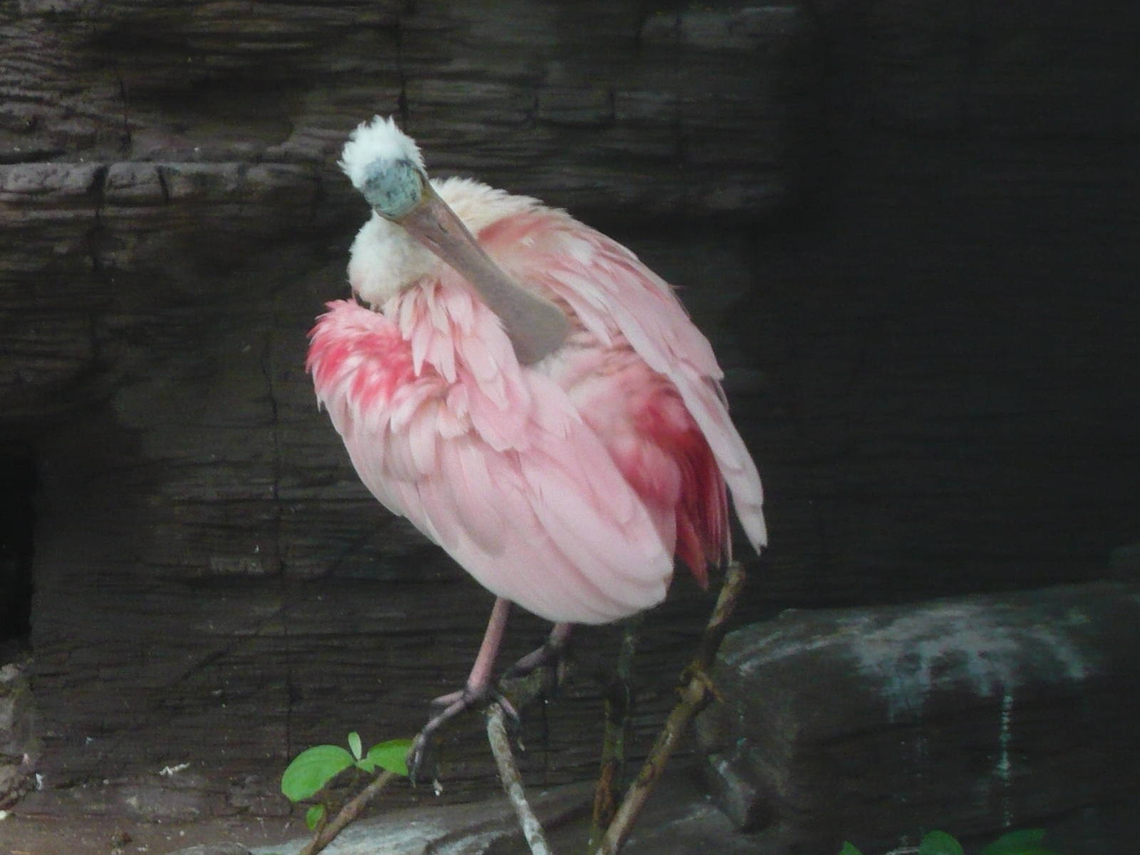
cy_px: 428
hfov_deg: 12.3
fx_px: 5269
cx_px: 570
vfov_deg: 9.3
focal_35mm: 160
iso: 400
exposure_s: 1/40
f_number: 5.1
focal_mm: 16.5
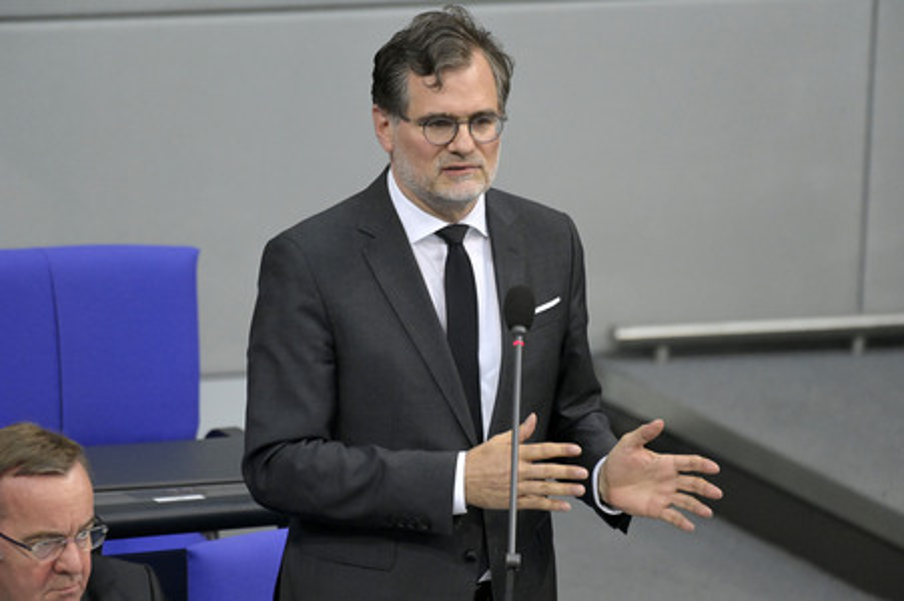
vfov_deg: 3.0
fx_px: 11542
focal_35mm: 460
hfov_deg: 4.5
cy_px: 300
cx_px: 452
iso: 10000
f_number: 6.3
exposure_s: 1/400
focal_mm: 460
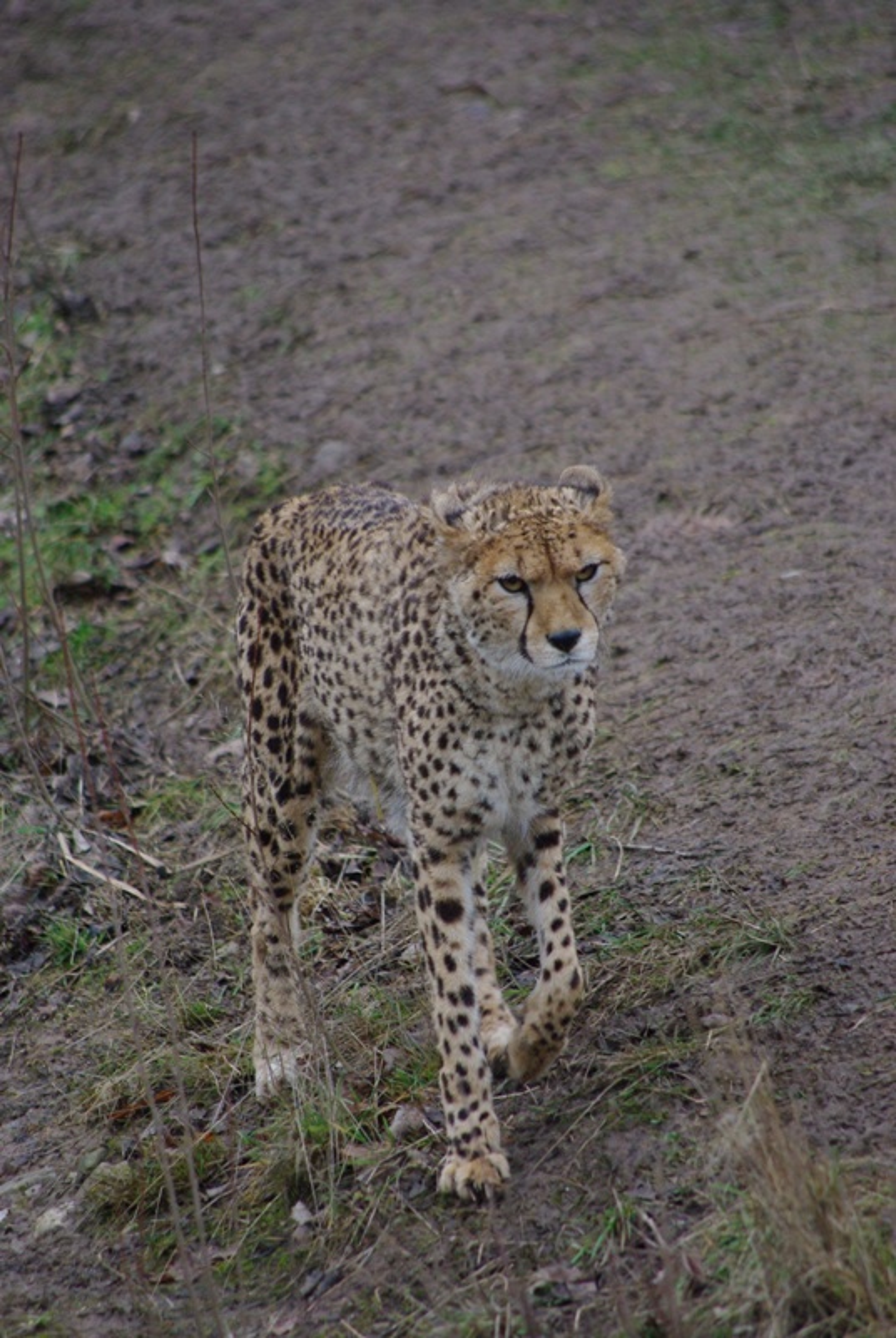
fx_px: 16741
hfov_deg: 3.1
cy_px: 669
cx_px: 448
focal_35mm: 450
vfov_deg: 4.6
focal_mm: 300
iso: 800
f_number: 5.8
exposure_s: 1/180
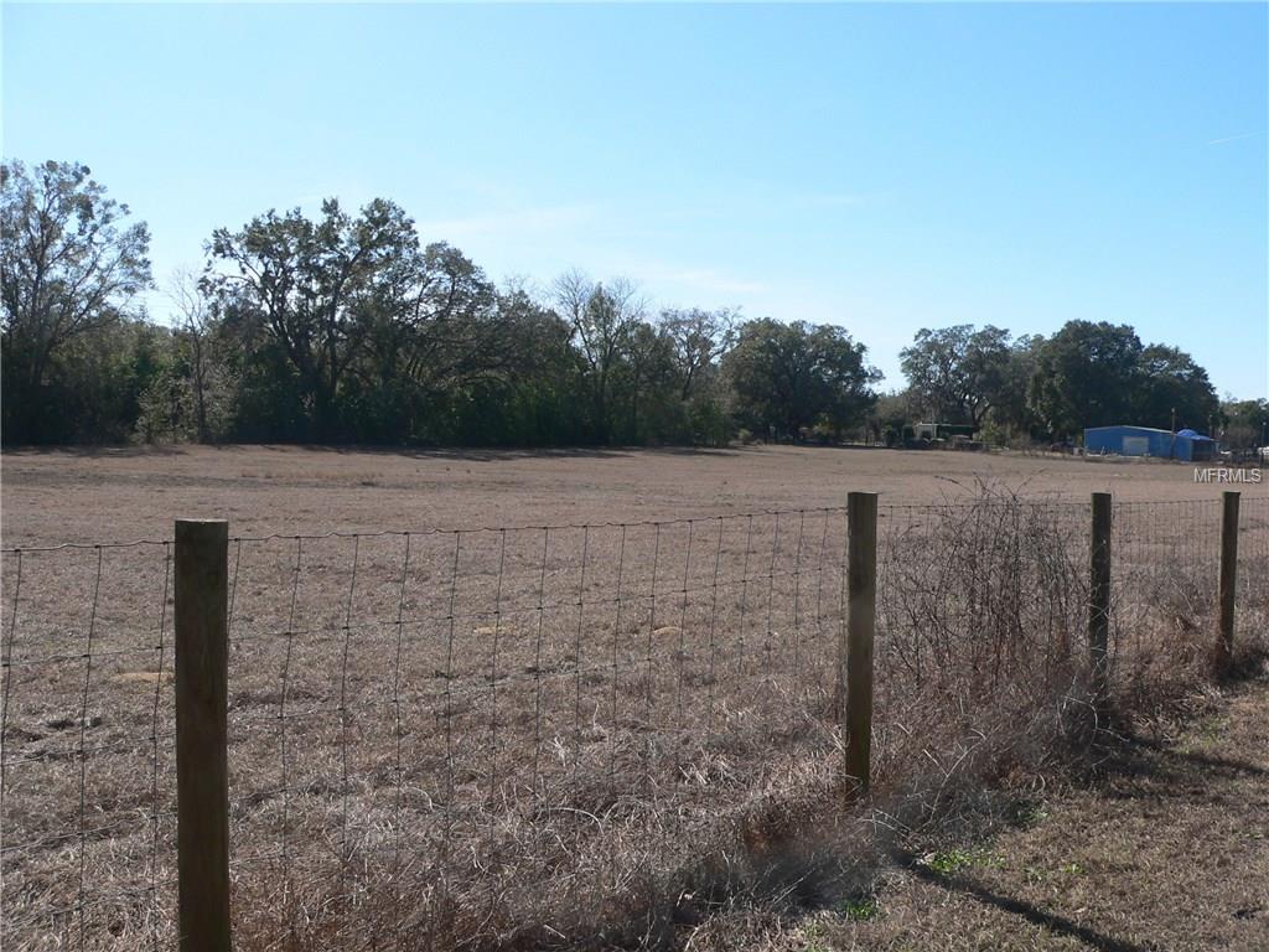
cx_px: 634
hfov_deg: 51.4
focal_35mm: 36
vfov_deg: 39.7
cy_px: 476
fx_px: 1320
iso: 80
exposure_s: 1/500
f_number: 4
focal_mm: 6
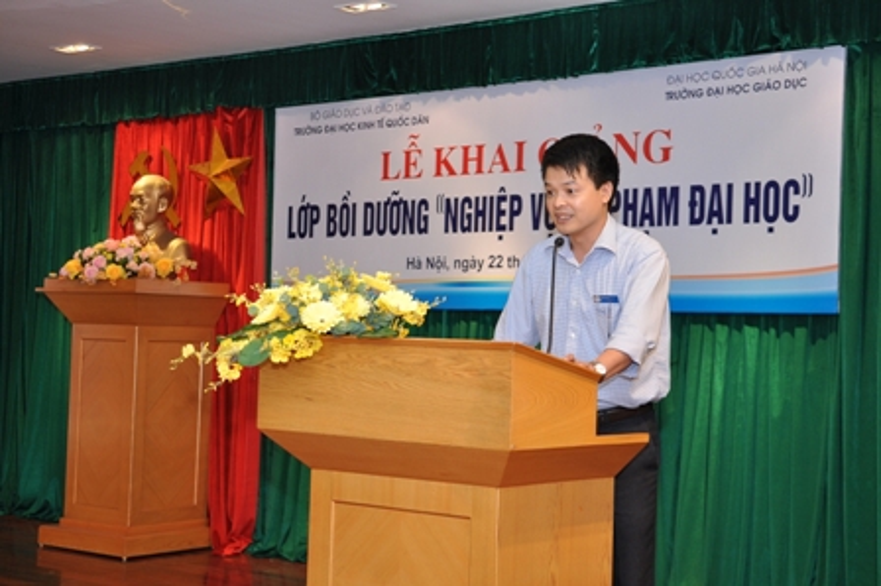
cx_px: 440
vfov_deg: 22.6
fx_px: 1467
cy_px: 293
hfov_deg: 33.4
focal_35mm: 60
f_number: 3.5
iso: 200
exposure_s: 1/40
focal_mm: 40
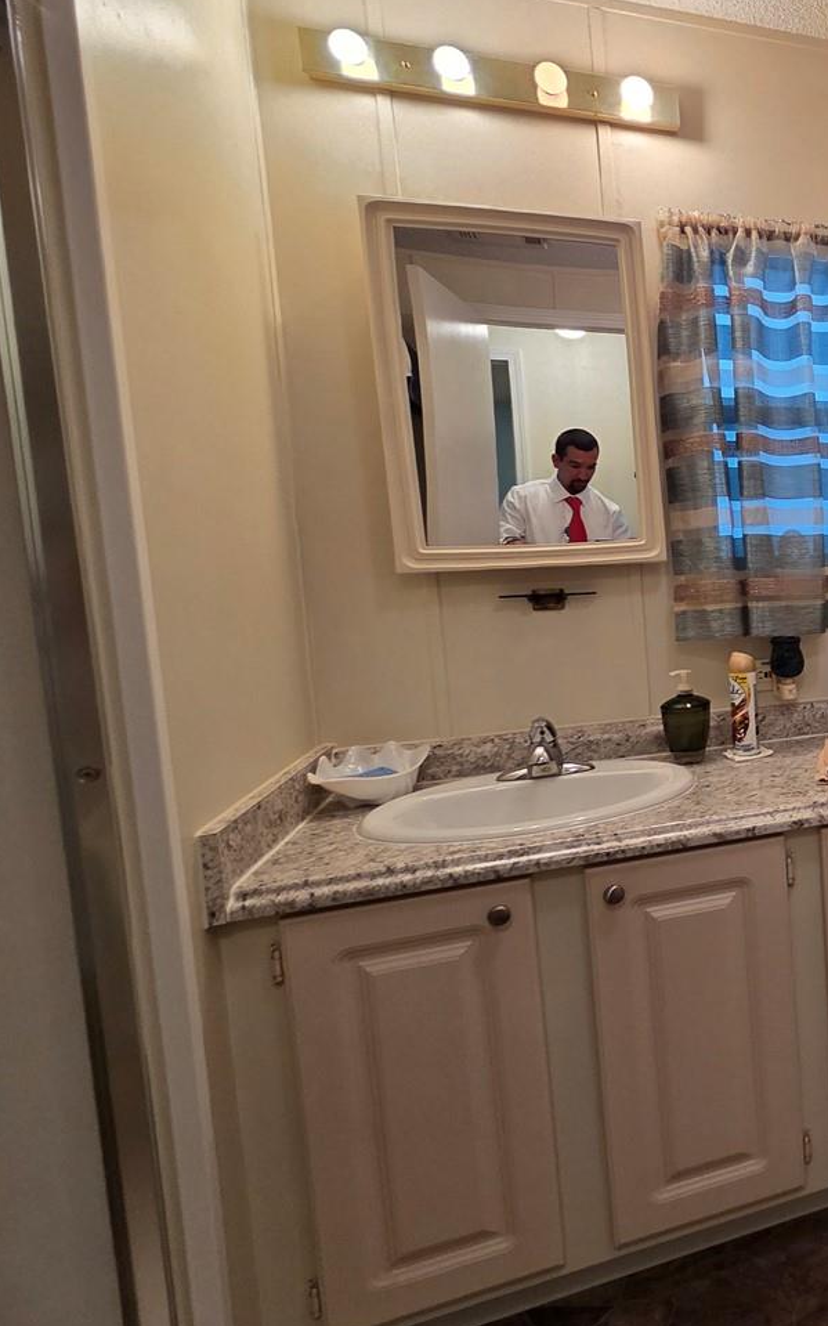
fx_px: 831
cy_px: 614
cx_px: 1012
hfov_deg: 38.1
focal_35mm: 23
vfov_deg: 77.0
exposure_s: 1/60
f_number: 2.2
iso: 160
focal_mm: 2.2
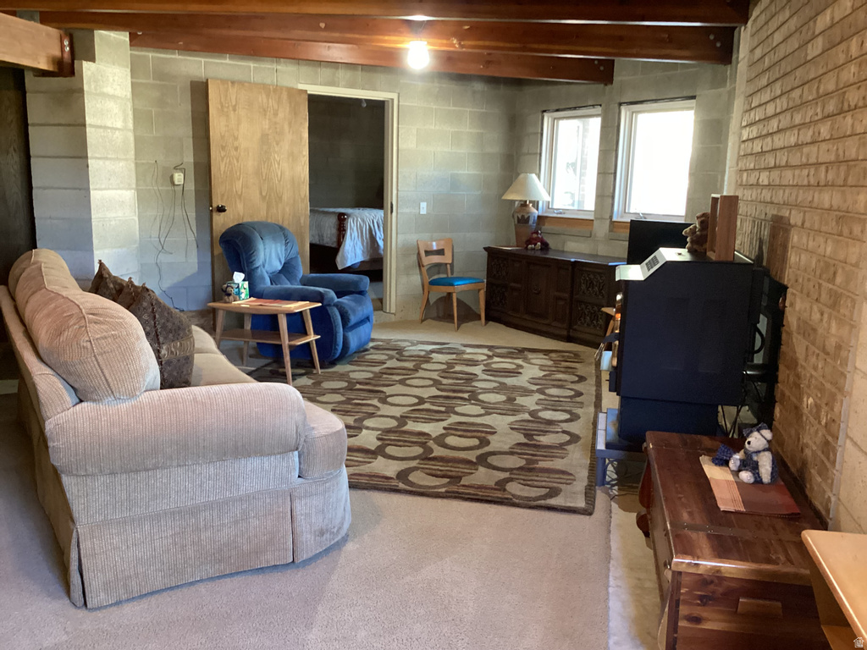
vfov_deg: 45.4
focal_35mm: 31
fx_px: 776
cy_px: 325
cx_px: 434
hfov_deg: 58.4
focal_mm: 3.3
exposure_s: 1/30
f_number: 2.4
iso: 400
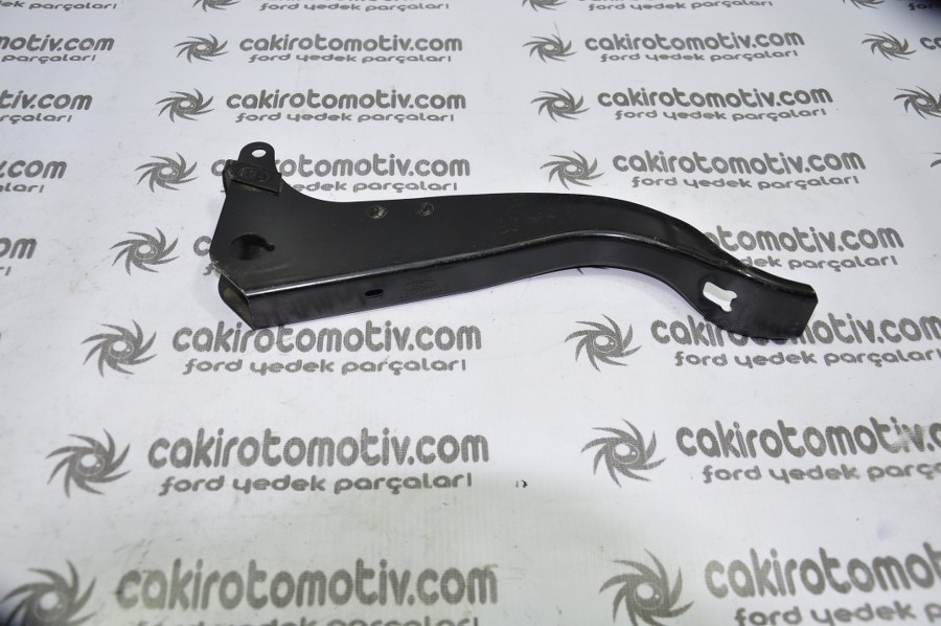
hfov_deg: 51.3
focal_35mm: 38
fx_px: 979
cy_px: 313
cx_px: 470
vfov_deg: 35.4
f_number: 5
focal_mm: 25
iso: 200
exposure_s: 1/40
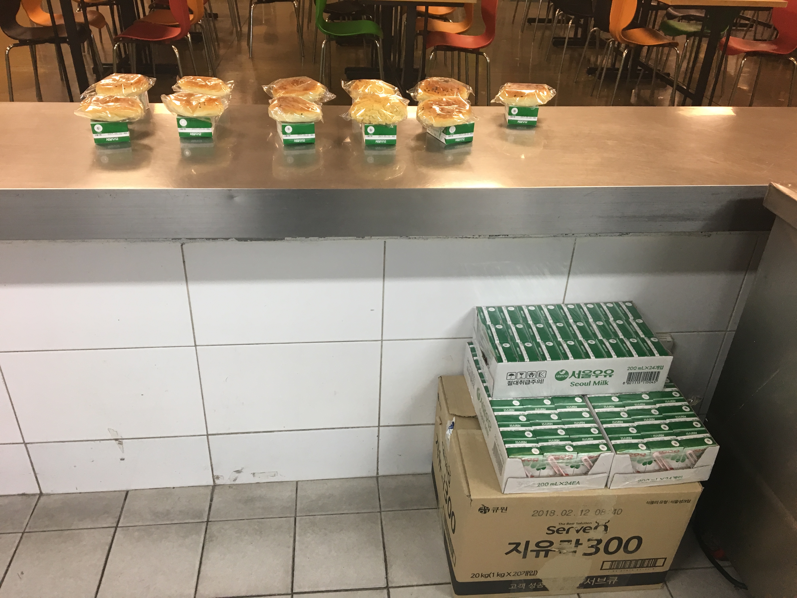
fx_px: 668
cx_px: 398
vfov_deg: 48.2
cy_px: 299
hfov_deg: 61.7
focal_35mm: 29
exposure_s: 1/30
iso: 80
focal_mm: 4.15
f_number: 2.2
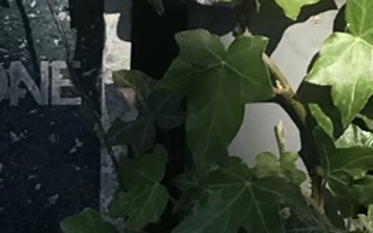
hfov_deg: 9.0
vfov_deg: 5.5
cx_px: 372
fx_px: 2347
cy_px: -311
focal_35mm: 231
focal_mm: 3.99
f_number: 1.8
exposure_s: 1/1259
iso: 20
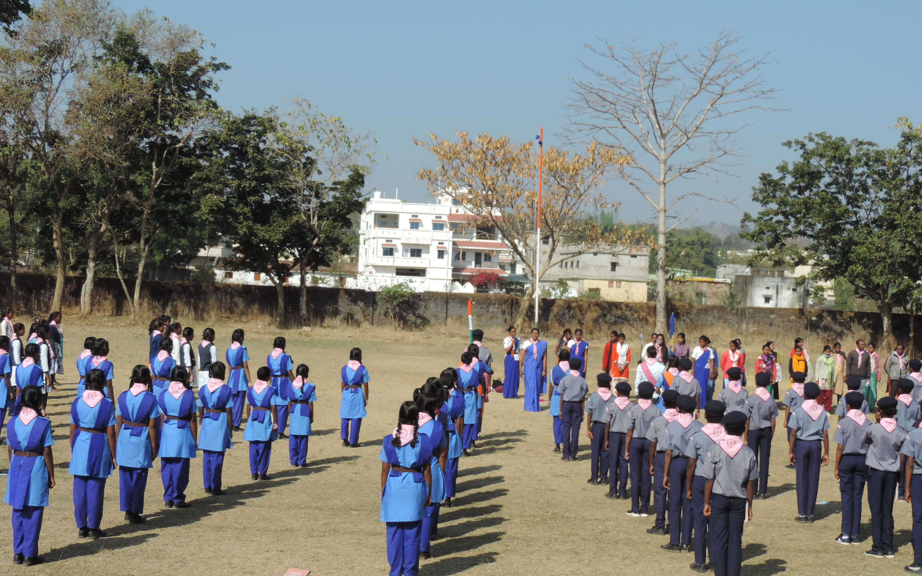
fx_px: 1357
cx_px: 465
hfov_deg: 37.5
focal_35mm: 54
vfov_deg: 24.0
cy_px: 281
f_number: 3.6
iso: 80
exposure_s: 1/800
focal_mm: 8.9
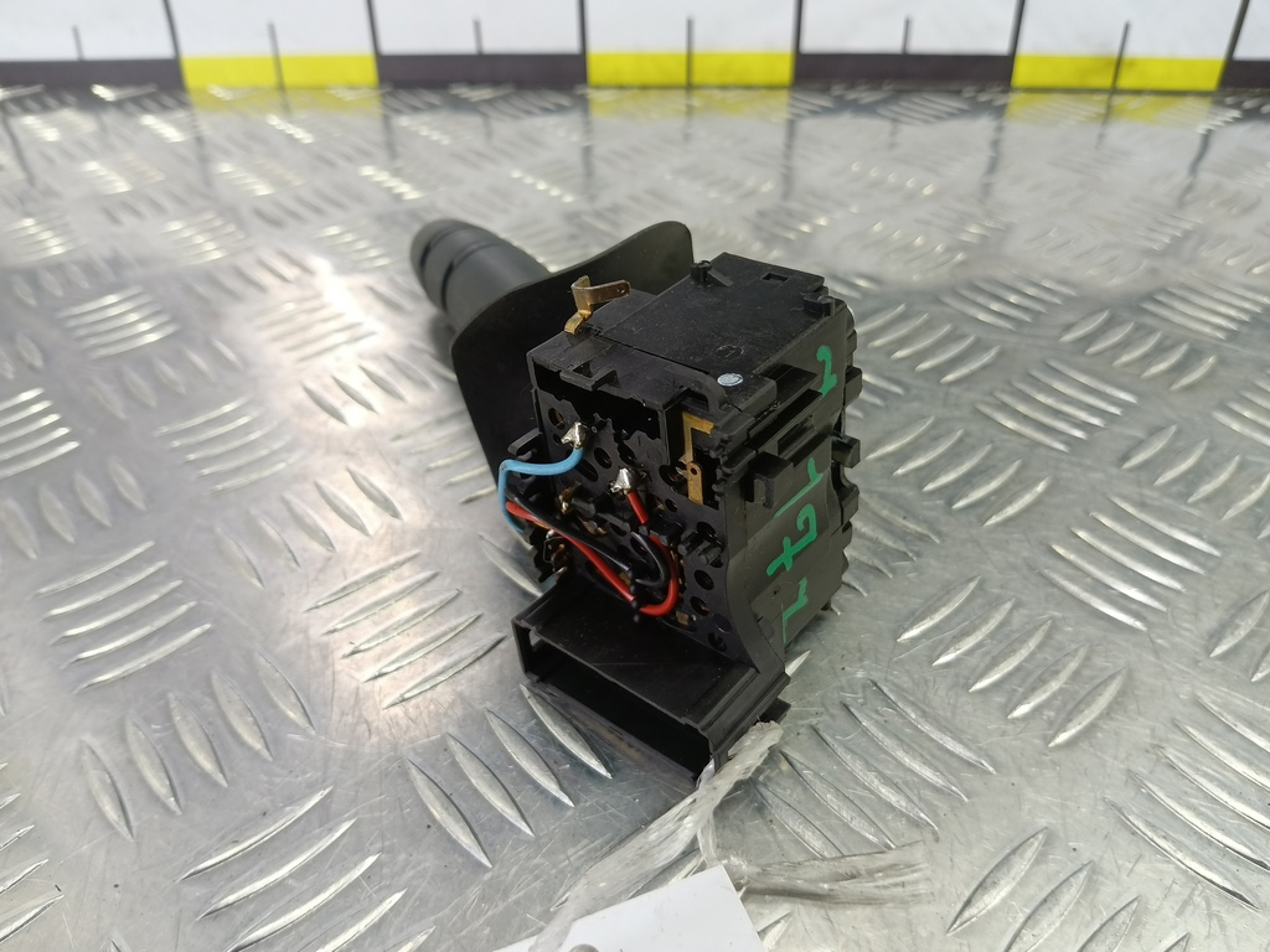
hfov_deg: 73.9
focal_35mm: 23
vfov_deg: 58.9
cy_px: 476
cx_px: 635
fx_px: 844
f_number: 1.6
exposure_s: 1/50
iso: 162
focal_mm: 4.11
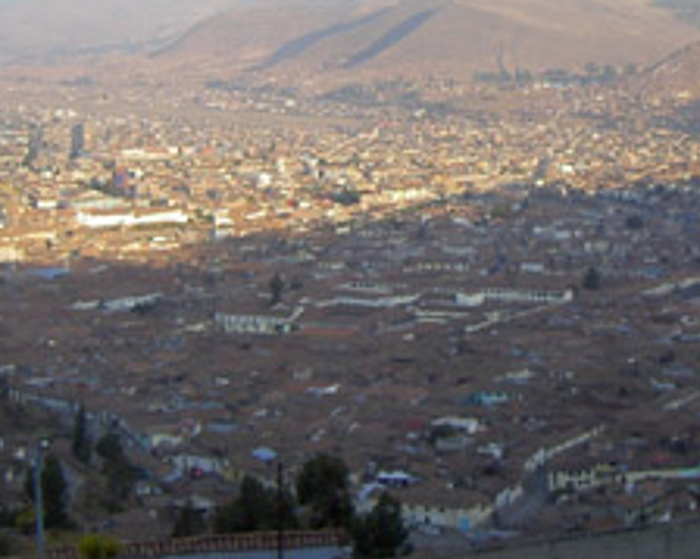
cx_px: 441
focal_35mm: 102
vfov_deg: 15.0
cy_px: 116
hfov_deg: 18.8
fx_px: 2112
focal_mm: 8
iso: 100
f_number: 2.8
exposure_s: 1/169
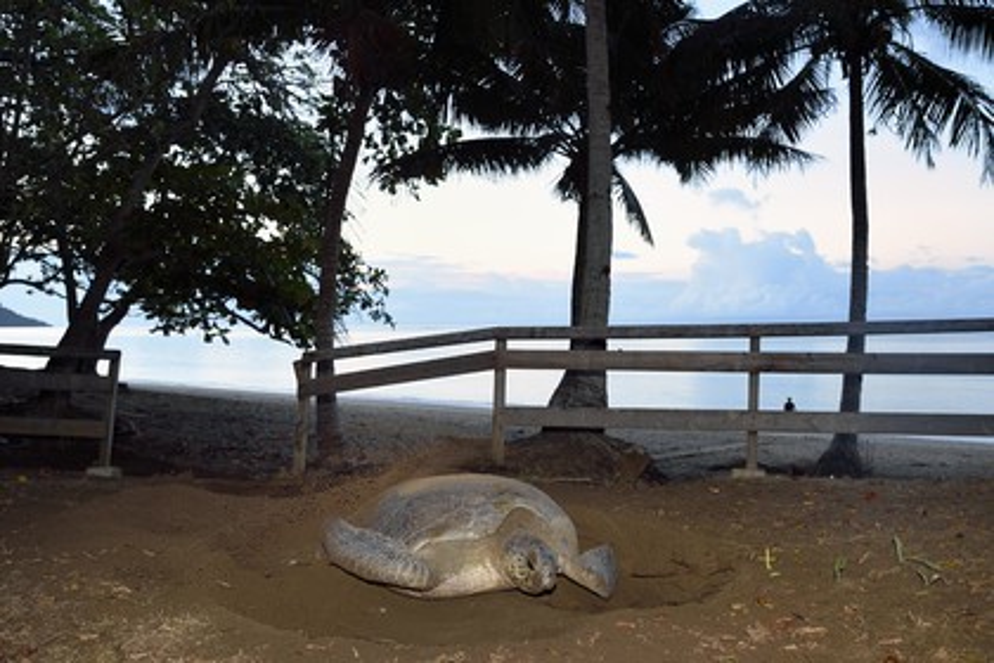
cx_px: 497
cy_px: 332
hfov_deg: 60.3
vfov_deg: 42.3
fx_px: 856
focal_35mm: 31
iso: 800
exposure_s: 1/125
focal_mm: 31
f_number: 5
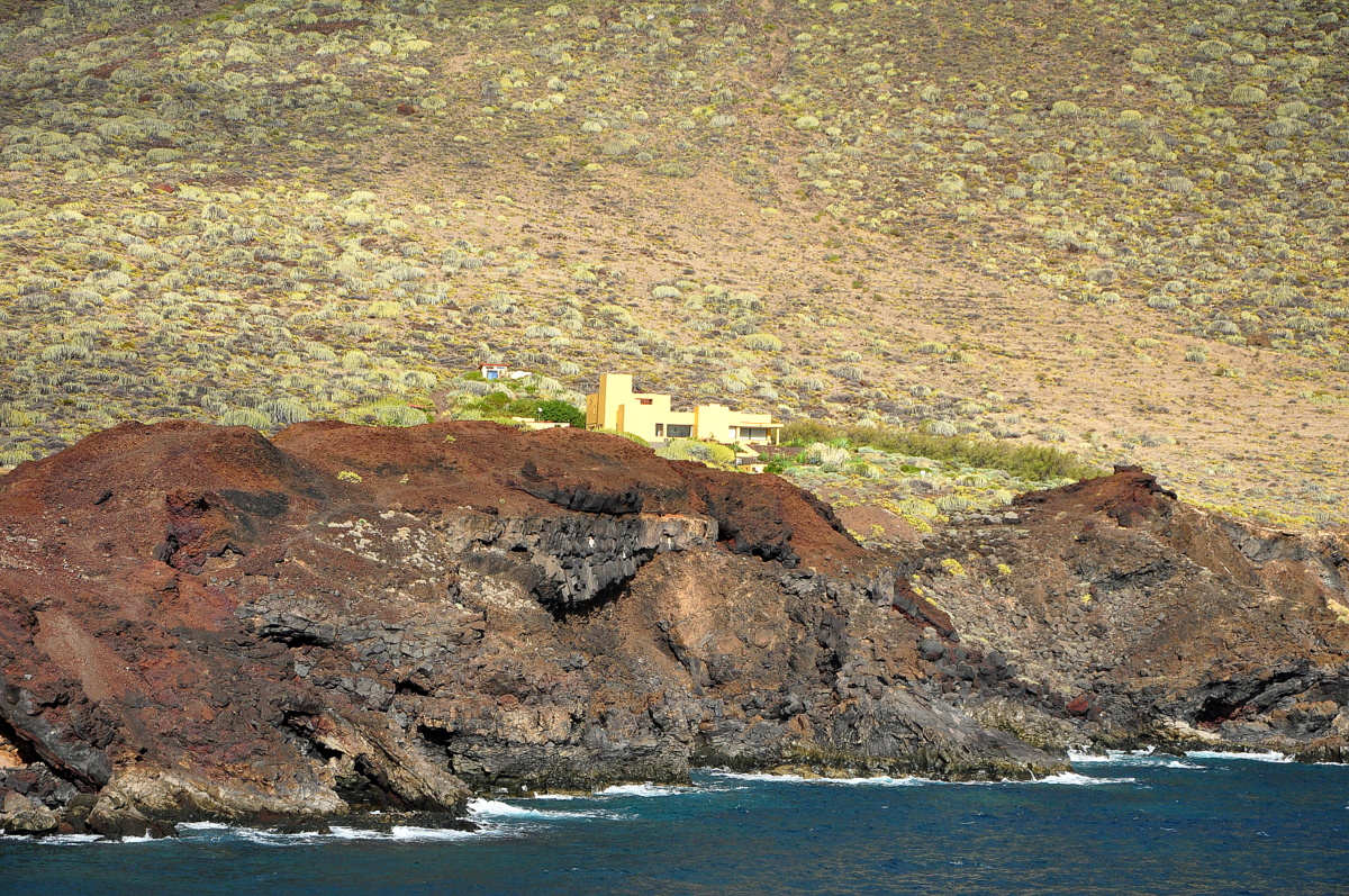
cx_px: 674
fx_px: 3930
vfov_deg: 13.0
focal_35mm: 105
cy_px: 448
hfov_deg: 19.5
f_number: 8
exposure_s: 1/1000
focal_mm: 70
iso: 400
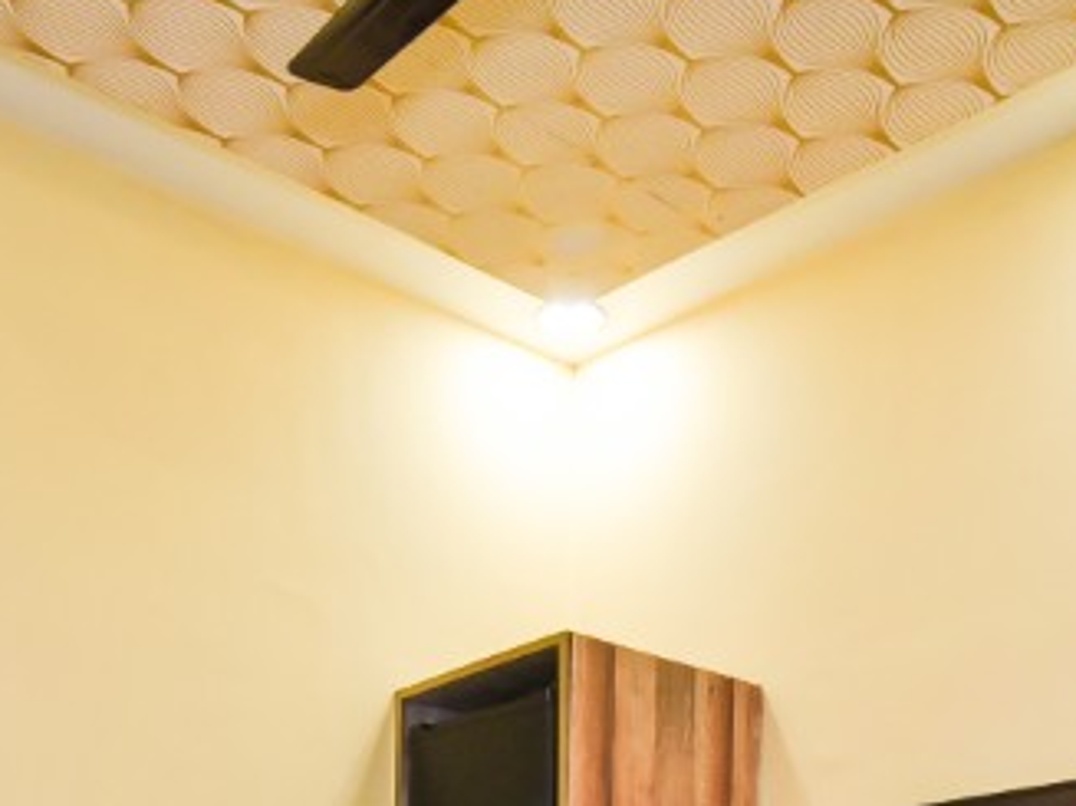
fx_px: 1585
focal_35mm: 51
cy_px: 1153
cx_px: 535
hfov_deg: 37.5
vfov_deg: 23.7
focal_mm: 16
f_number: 8
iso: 1000
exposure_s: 1/50
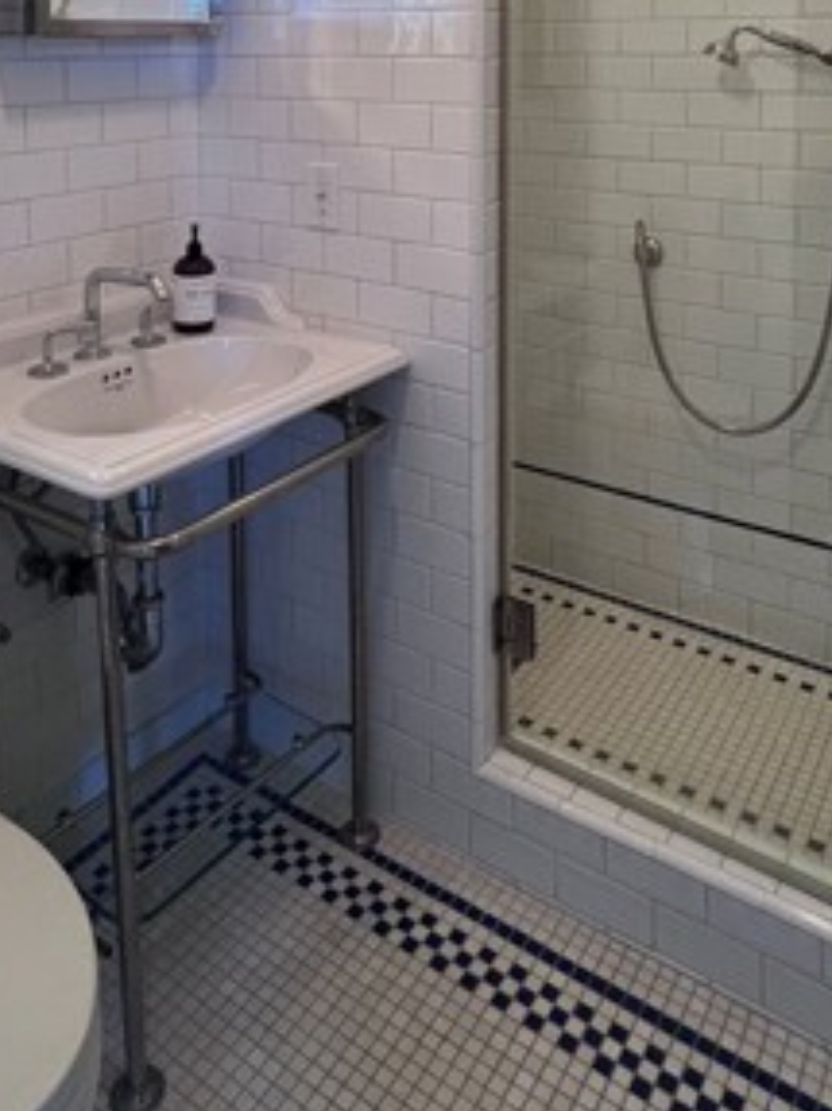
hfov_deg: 48.2
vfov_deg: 53.5
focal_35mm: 29
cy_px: 101
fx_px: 930
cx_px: 383
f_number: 1.8
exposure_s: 1/60
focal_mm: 1.57
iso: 160
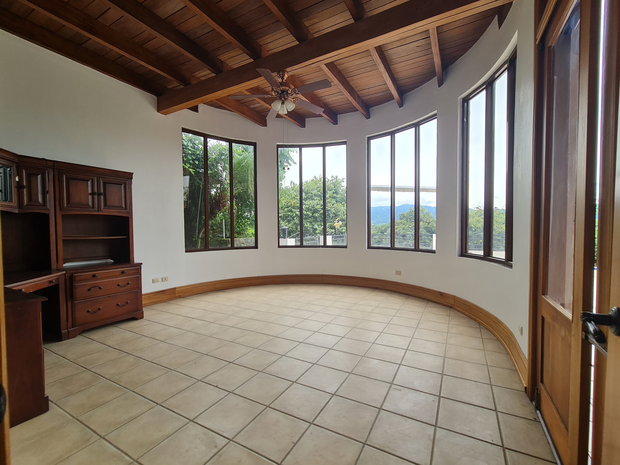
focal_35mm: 14
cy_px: 241
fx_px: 251
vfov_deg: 85.6
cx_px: 310
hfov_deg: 102.1
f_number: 2.2
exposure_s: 1/143
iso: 64
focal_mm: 2.2
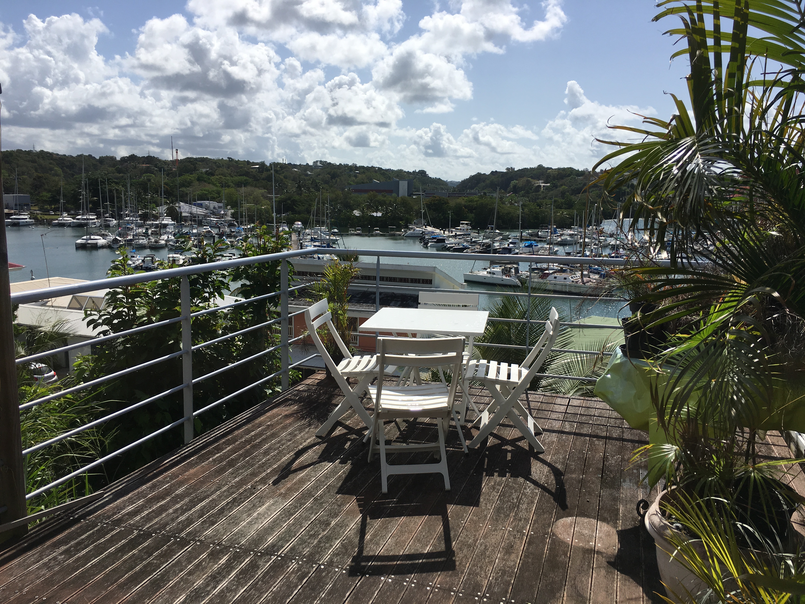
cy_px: 302
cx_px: 402
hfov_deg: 61.7
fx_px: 674
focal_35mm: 29
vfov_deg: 48.2
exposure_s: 1/3497
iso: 25
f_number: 2.2
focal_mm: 4.15
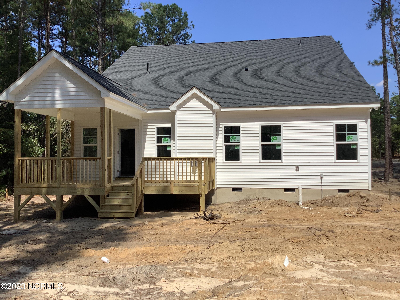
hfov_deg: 58.4
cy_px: 150
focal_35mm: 31
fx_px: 358
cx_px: 200
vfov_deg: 45.4
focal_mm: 3.3
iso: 25
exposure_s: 1/1852
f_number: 2.4
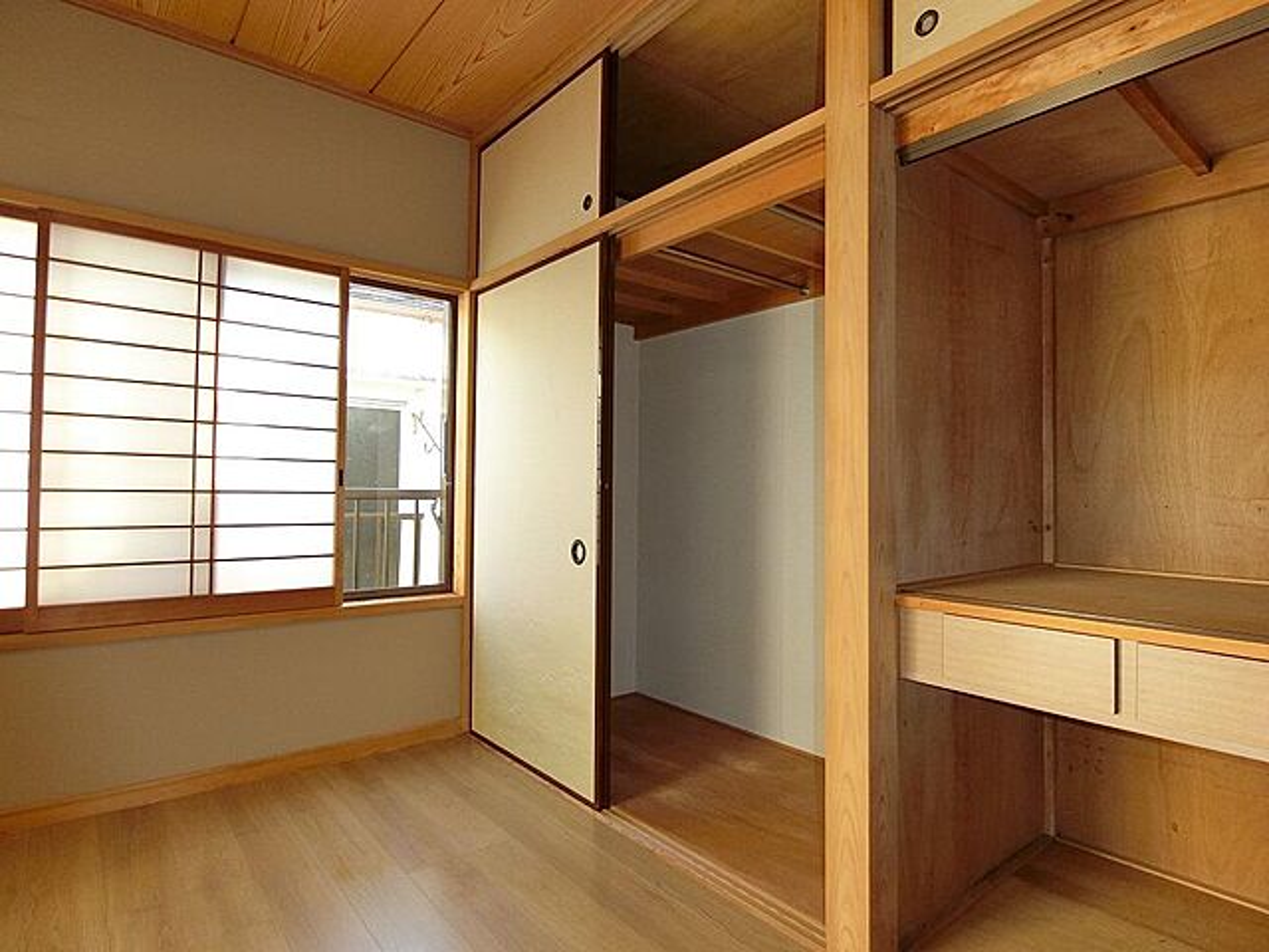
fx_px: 697
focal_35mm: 19
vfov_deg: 68.7
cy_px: 476
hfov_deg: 84.7
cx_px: 634
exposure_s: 1/125
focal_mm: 4.06
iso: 200
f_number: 2.7
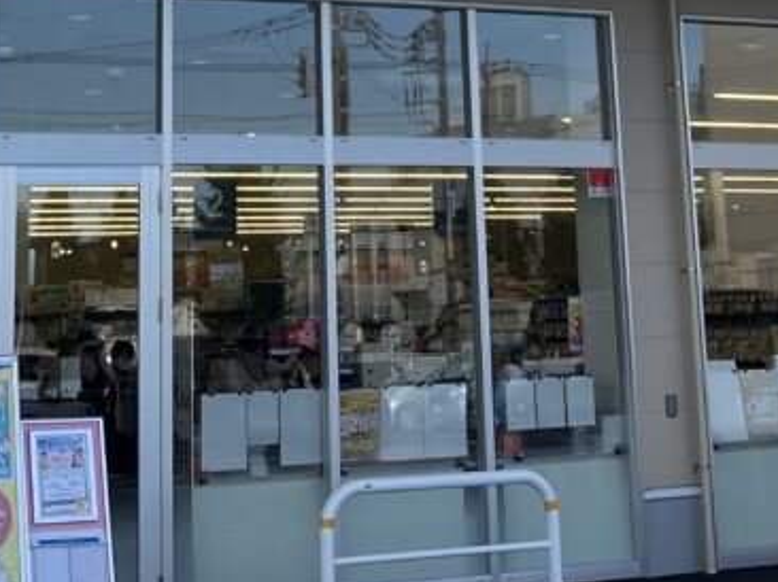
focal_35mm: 98
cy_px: -293
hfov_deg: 20.0
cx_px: 357
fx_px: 2201
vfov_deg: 14.1
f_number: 1.8
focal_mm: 3.99
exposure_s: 1/1279
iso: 32
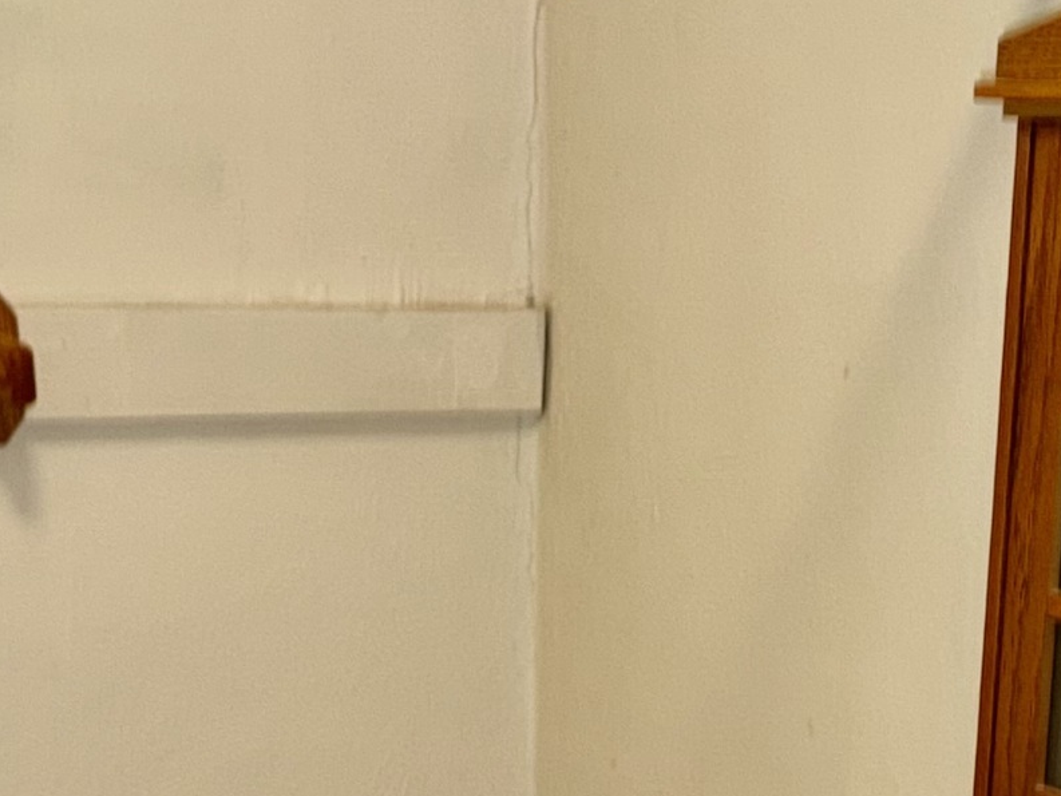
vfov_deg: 15.5
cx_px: 801
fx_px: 2851
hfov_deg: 20.9
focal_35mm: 93
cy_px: 880
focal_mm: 6.76
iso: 80
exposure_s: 1/18
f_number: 1.78
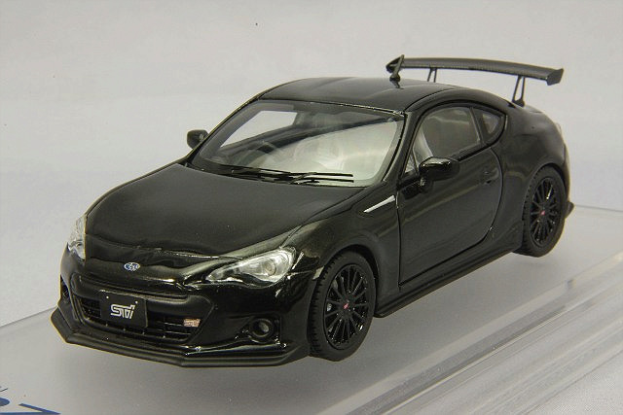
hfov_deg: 18.3
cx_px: 312
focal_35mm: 112
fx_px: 1939
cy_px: 208
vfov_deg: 12.2
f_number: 32
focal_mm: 75
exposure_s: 1
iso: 400
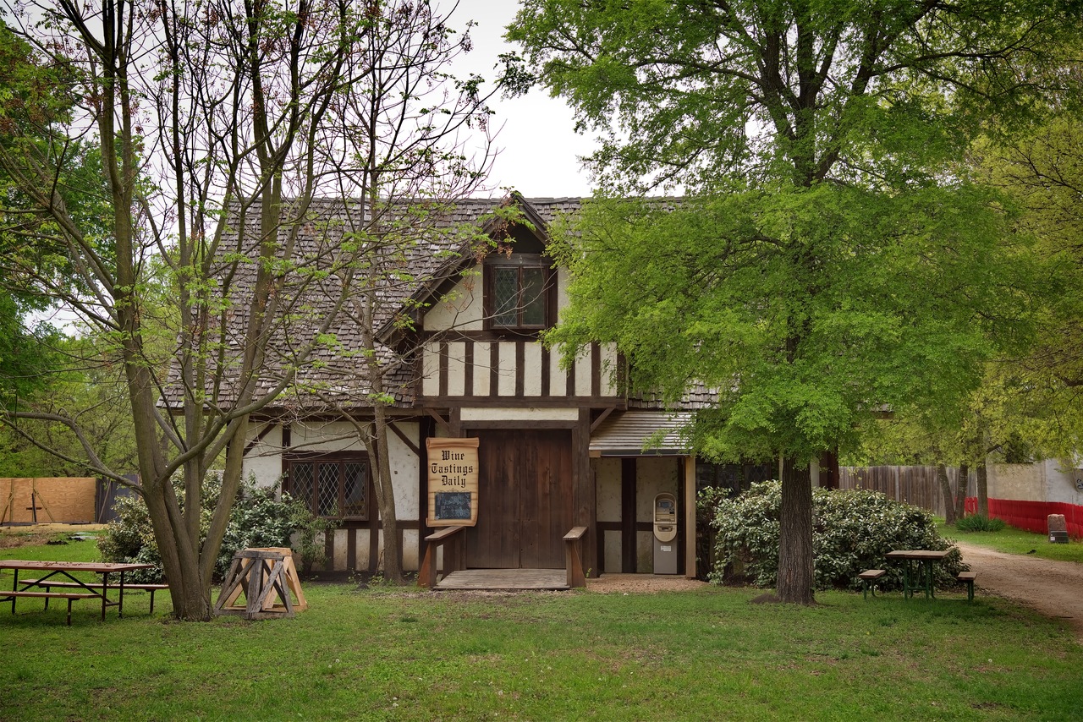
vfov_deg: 23.4
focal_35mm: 58
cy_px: 361
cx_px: 542
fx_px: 1745
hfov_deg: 34.5
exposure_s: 1/160
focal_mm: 58
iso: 100
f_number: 6.3
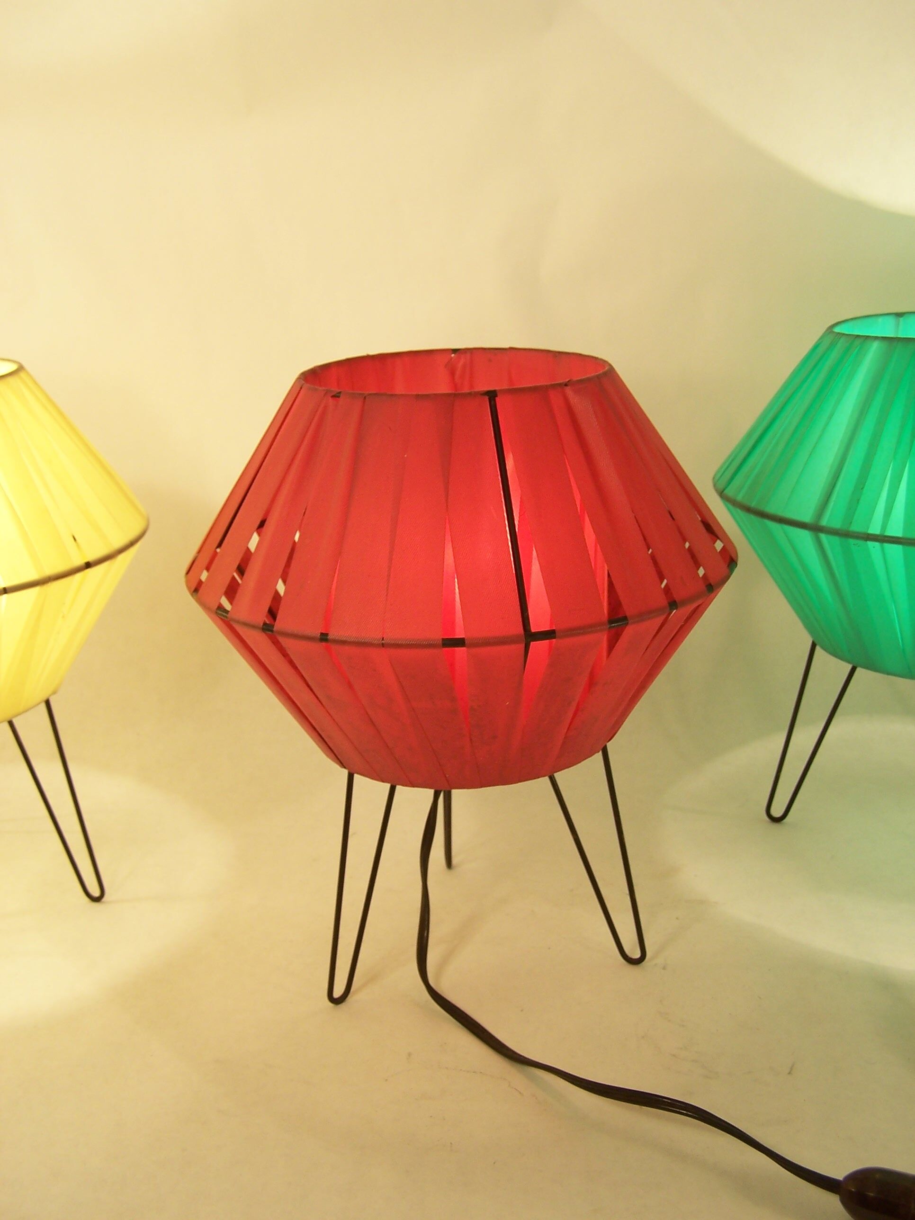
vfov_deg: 49.0
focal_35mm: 38
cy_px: 610
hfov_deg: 37.7
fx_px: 1339
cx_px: 458
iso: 80
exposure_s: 1/60
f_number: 2.8
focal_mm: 6.3
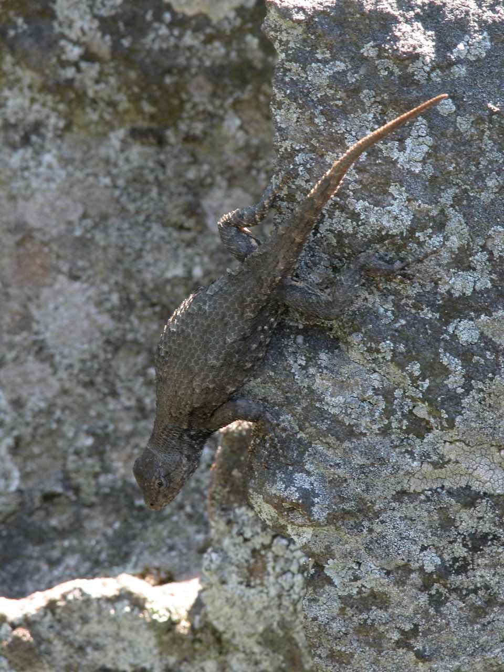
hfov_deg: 5.3
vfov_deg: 7.1
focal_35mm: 280
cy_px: 336
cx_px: 252
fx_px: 5436
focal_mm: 71.2
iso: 100
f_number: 7.4
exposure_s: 1/24.5
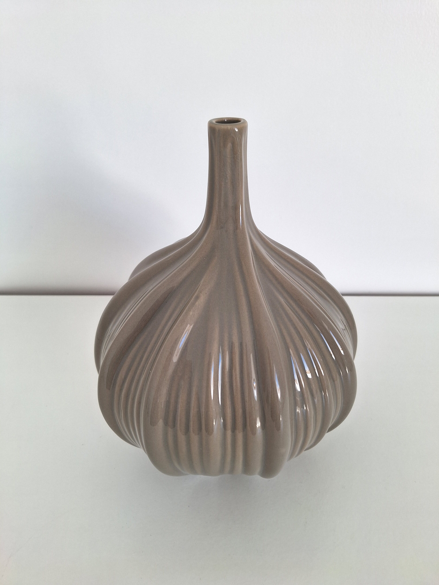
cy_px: 292
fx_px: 389
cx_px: 220
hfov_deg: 58.9
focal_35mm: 23
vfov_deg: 73.9
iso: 50
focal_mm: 5.54
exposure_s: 1/100
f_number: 1.8
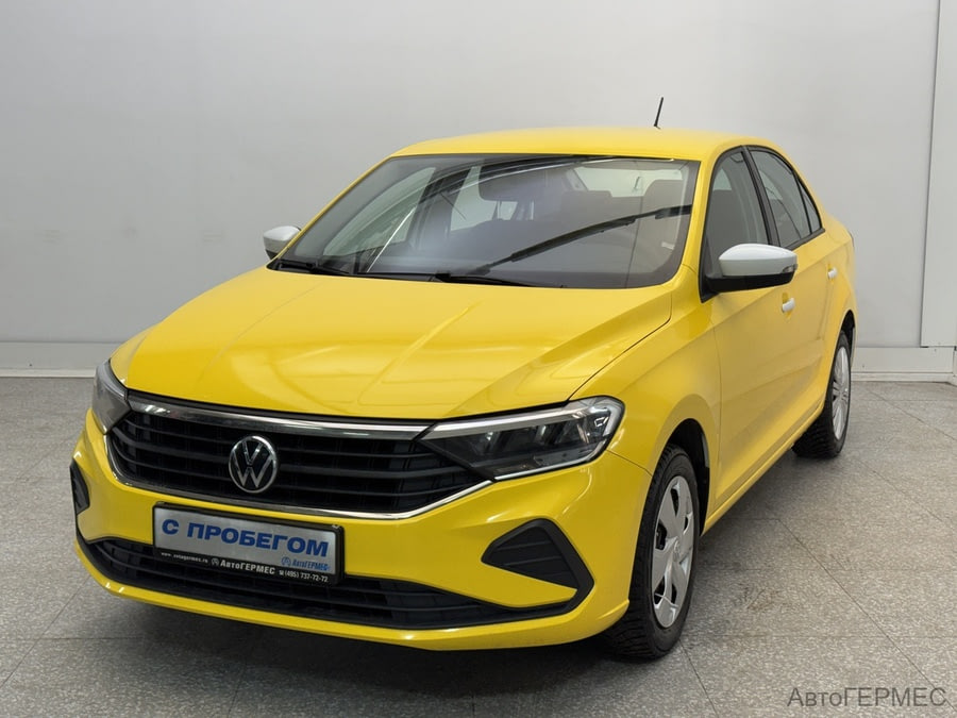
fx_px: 1327
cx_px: 478
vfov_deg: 30.3
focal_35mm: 48
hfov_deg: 39.7
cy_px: 359
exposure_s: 1/100
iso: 80
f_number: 1.78
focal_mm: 6.76
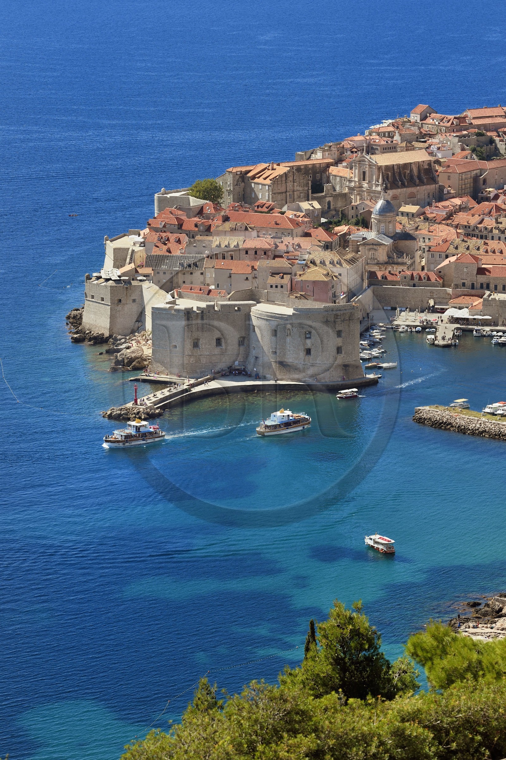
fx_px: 2533
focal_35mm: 120
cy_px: 380
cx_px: 253
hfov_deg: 11.4
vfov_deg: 17.1
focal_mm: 120
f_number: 9
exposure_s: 1/400
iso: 200
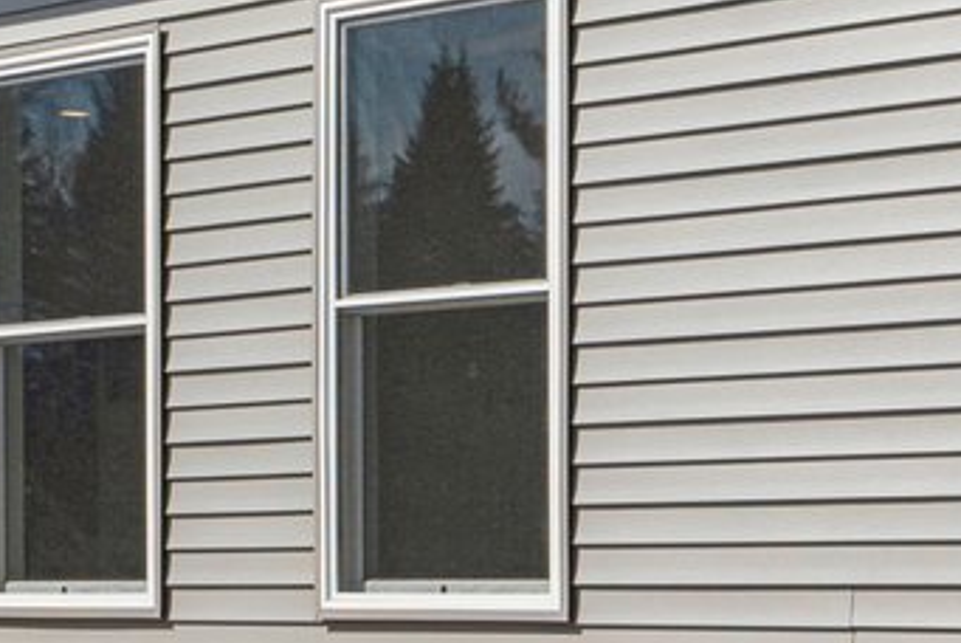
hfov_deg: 18.4
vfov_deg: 12.5
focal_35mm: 108
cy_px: 692
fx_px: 2885
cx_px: 947
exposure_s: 1/320
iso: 100
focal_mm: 18
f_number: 9
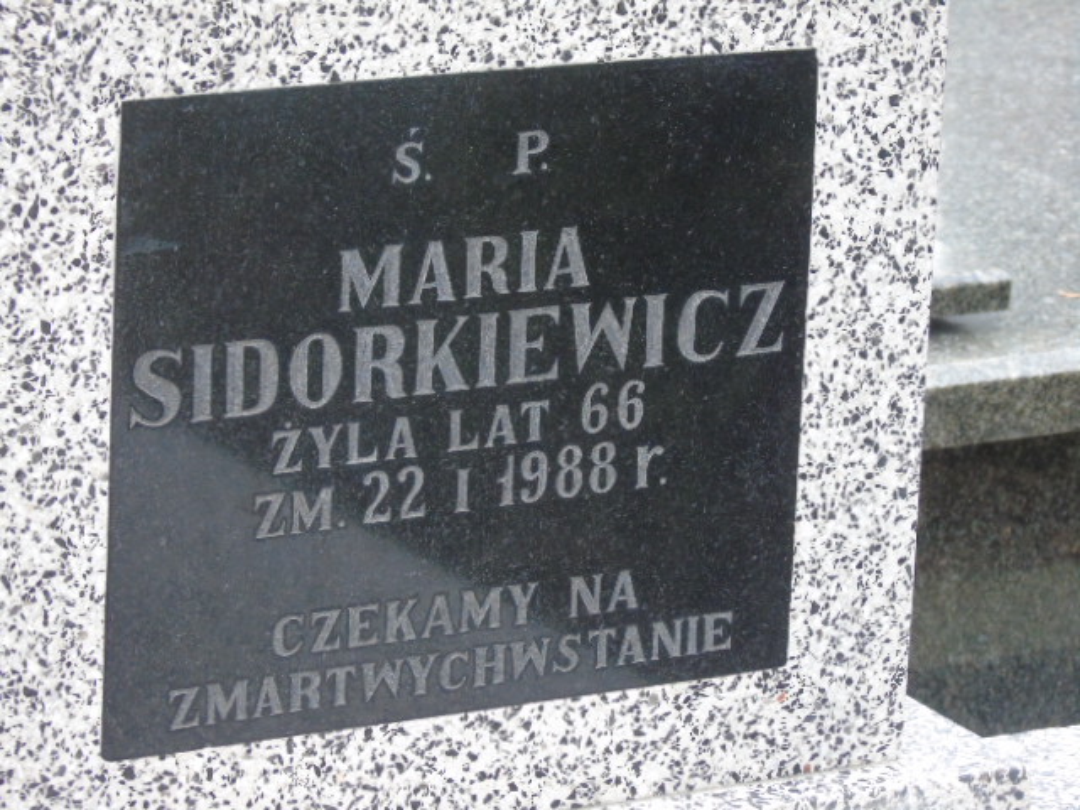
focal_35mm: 186
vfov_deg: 8.0
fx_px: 5803
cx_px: 540
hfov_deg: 10.6
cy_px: 405
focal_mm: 33
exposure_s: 1/100
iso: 400
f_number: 5
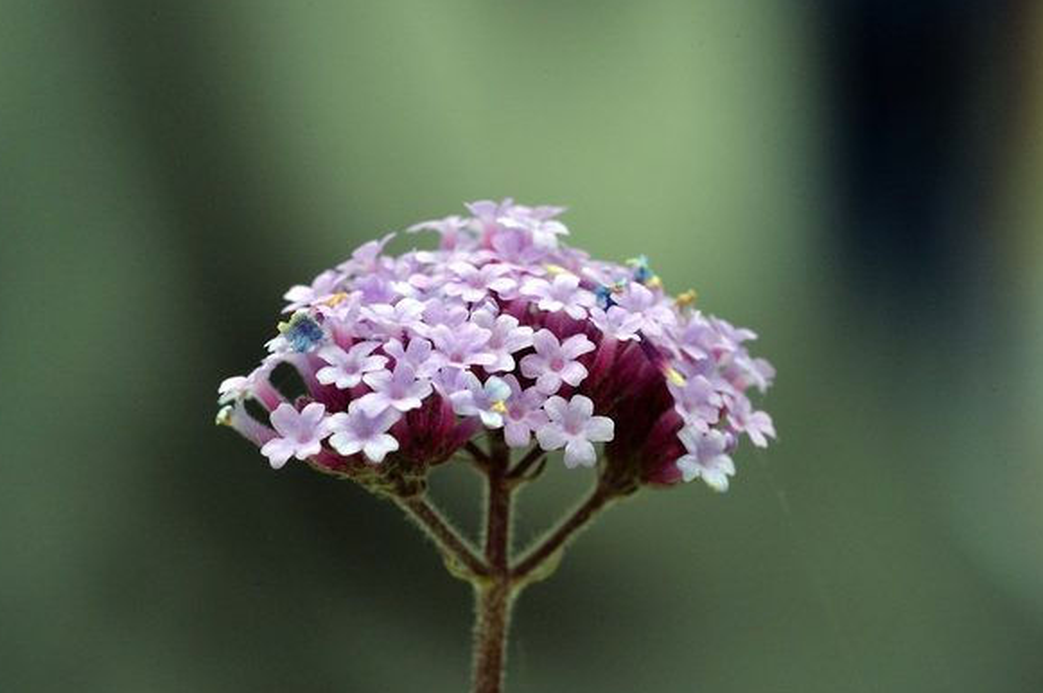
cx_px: 512
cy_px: 353
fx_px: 4486
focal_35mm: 155
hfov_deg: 13.3
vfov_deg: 8.8
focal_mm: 150
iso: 3200
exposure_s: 1/1250
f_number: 18
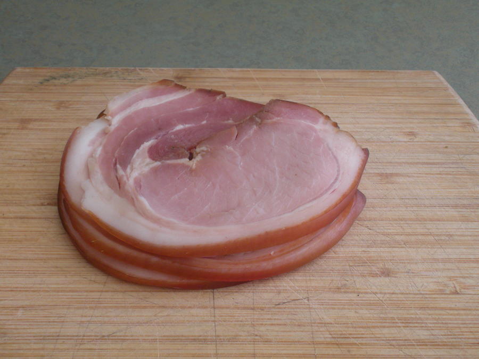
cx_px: 240
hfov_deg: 38.2
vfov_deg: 29.1
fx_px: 692
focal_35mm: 50
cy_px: 180
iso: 242
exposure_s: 1/61.4
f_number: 4.4
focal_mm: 9.1
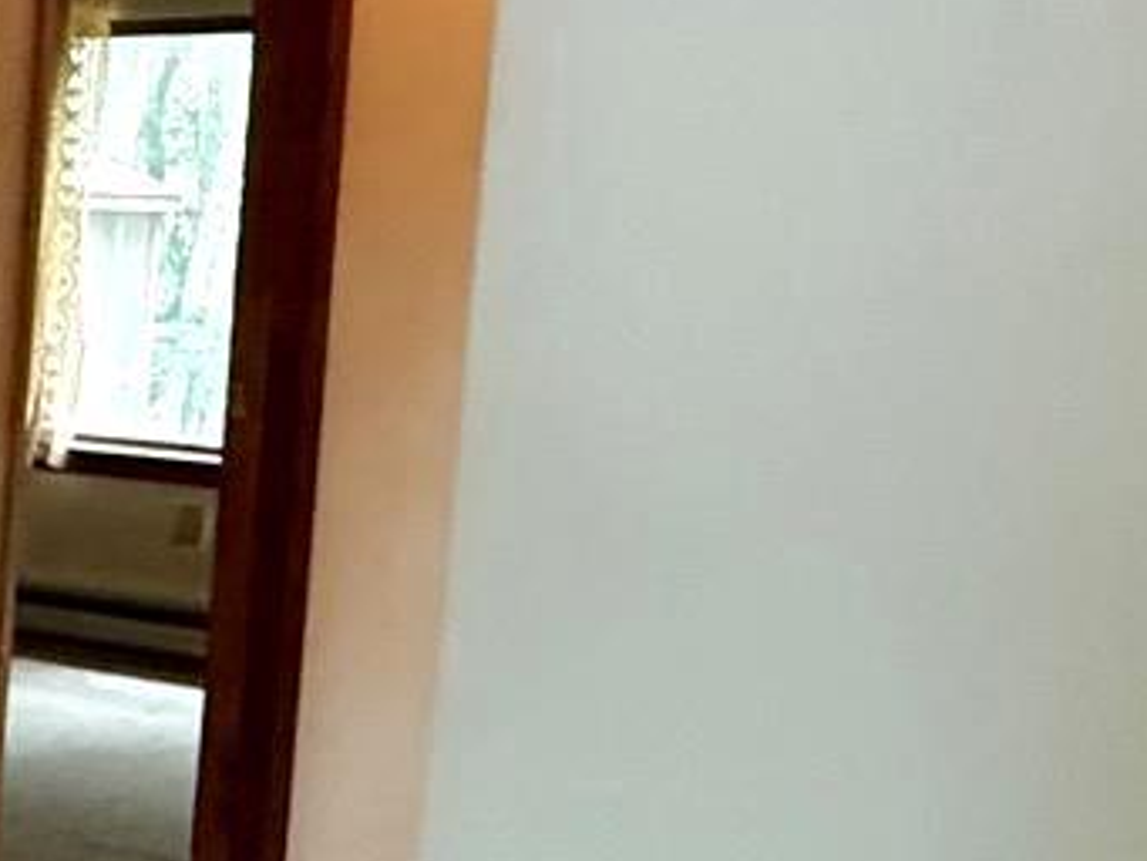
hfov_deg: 15.9
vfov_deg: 17.6
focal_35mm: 84
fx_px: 2784
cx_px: -1369
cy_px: 457
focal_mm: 2.22
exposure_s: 1/60
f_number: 2.2
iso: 800
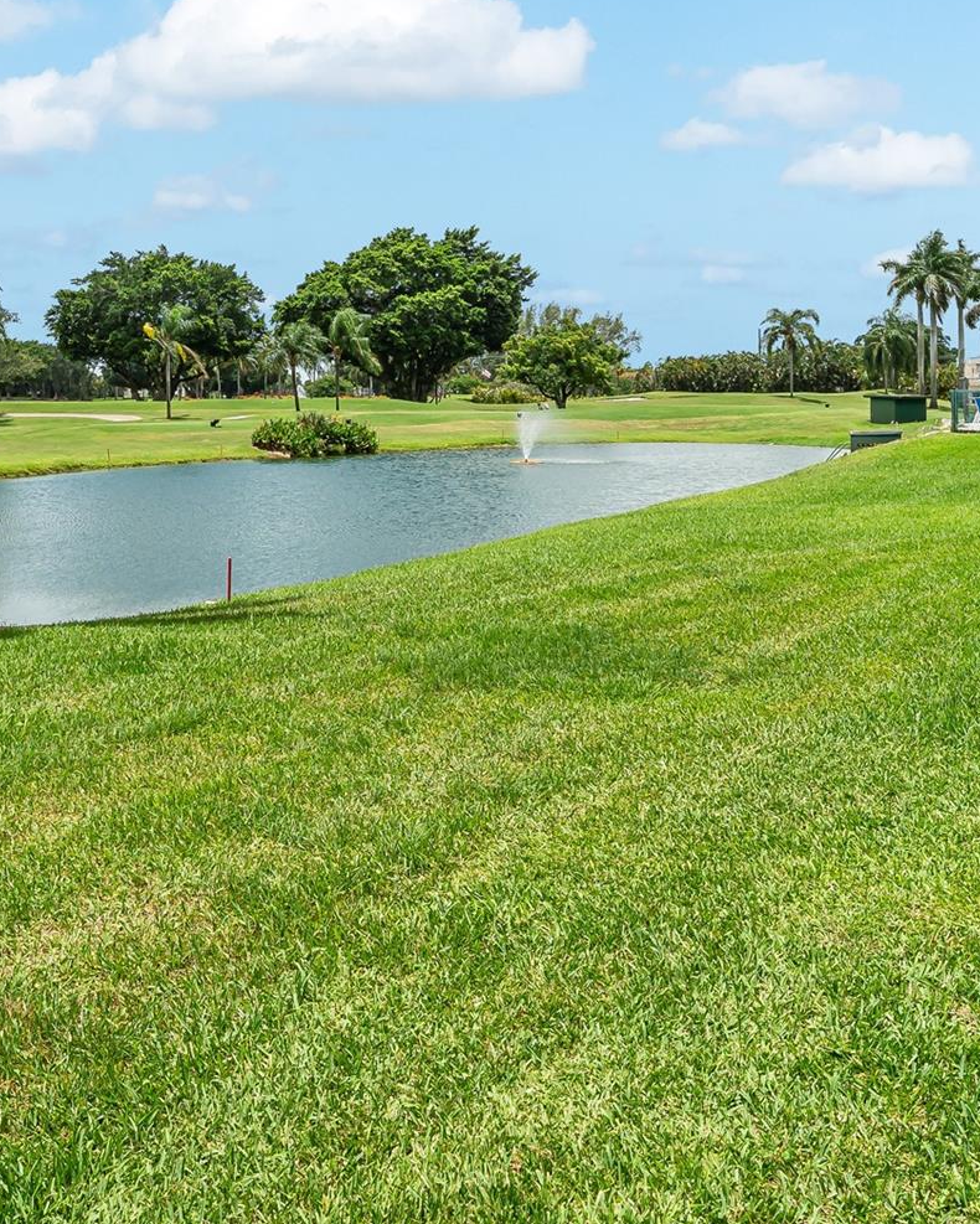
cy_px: 392
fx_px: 1341
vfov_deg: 48.1
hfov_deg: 38.6
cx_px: 192
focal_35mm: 37
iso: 200
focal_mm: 19
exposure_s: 1/640
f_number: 8
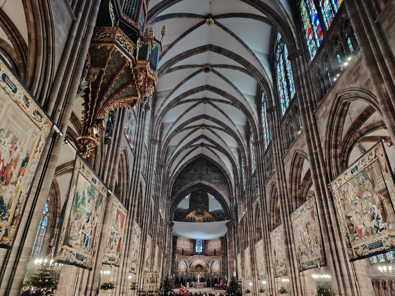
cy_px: 148
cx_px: 198
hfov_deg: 71.6
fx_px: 274
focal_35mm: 24
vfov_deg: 56.8
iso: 4631
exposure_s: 1/20
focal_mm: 5.2
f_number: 1.8
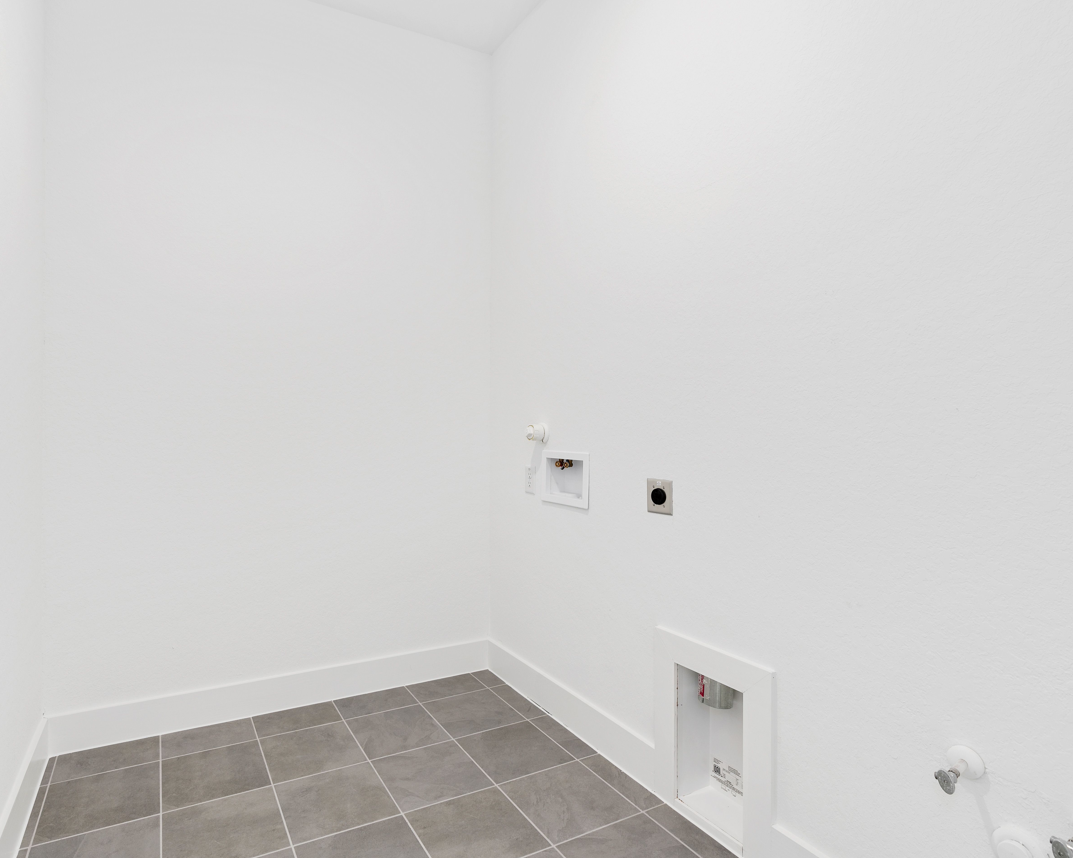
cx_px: 468
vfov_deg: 70.8
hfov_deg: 82.9
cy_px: 431
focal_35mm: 19
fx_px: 603
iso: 160
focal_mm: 16
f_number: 6.3
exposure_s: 1/2.5
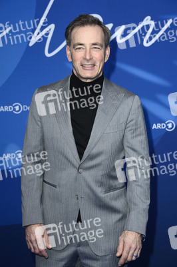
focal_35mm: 90
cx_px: 88
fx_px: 665
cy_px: 134
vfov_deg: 22.6
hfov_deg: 15.2
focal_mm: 90
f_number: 6.3
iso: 800
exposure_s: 1/250
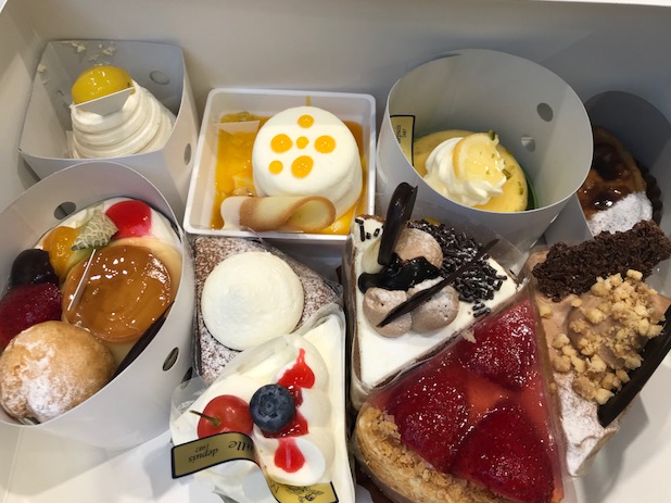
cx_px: 346
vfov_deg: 48.2
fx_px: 562
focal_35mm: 29
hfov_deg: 61.7
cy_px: 249
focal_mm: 3.99
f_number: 1.8
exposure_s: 1/66
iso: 20
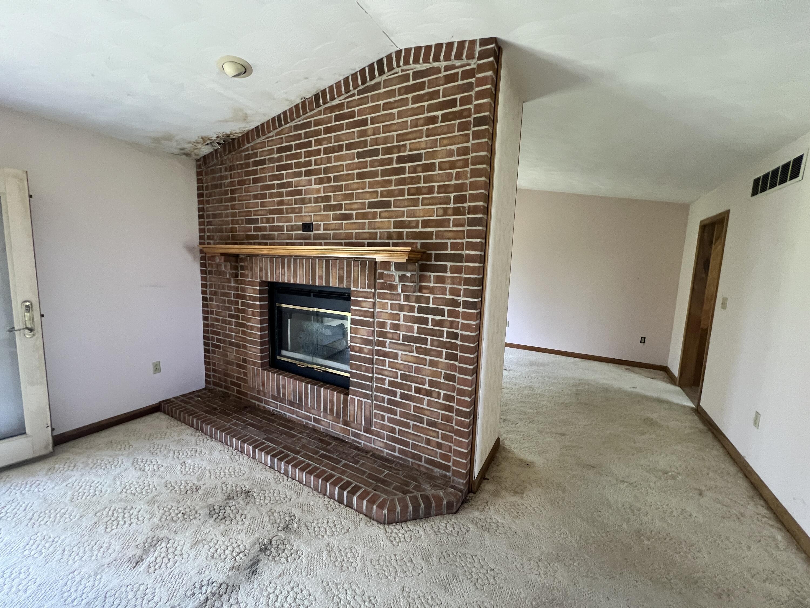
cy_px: 304
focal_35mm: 13
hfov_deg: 106.2
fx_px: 304
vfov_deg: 89.9
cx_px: 405
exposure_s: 1/60
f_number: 1.8
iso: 400
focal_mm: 1.57
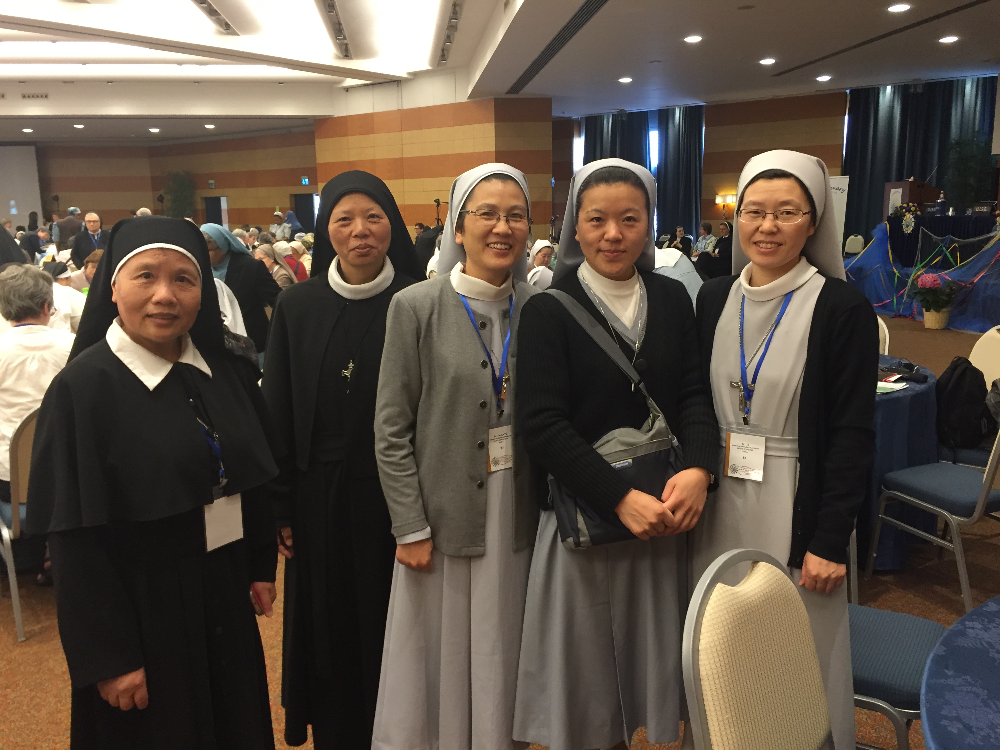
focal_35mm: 29
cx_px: 500
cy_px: 375
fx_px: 838
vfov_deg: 48.2
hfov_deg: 61.7
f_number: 2.2
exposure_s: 1/33
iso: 160
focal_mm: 4.15
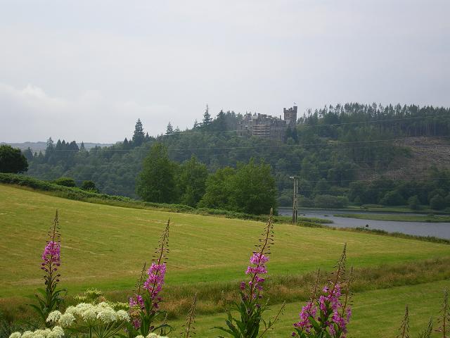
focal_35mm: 68
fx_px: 884
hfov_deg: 28.6
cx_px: 225
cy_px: 169
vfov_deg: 21.6
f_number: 6.2
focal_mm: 11.3
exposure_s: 1/200
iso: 64
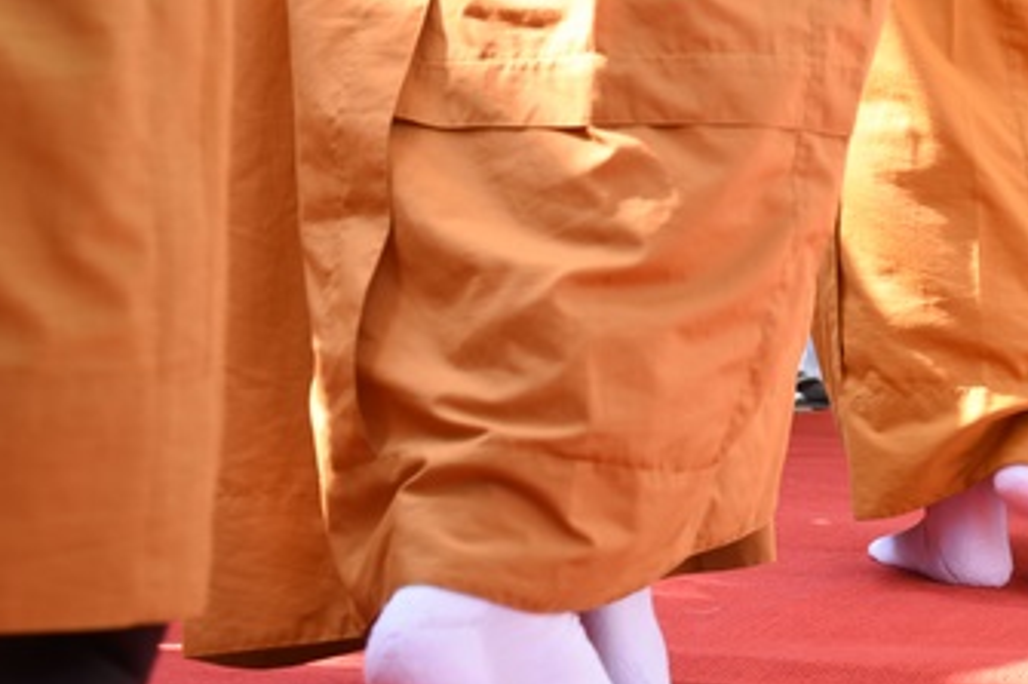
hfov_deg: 19.8
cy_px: 196
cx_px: 921
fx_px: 2883
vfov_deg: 13.5
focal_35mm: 101
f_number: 5.6
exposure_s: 1/160
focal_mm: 52
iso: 320
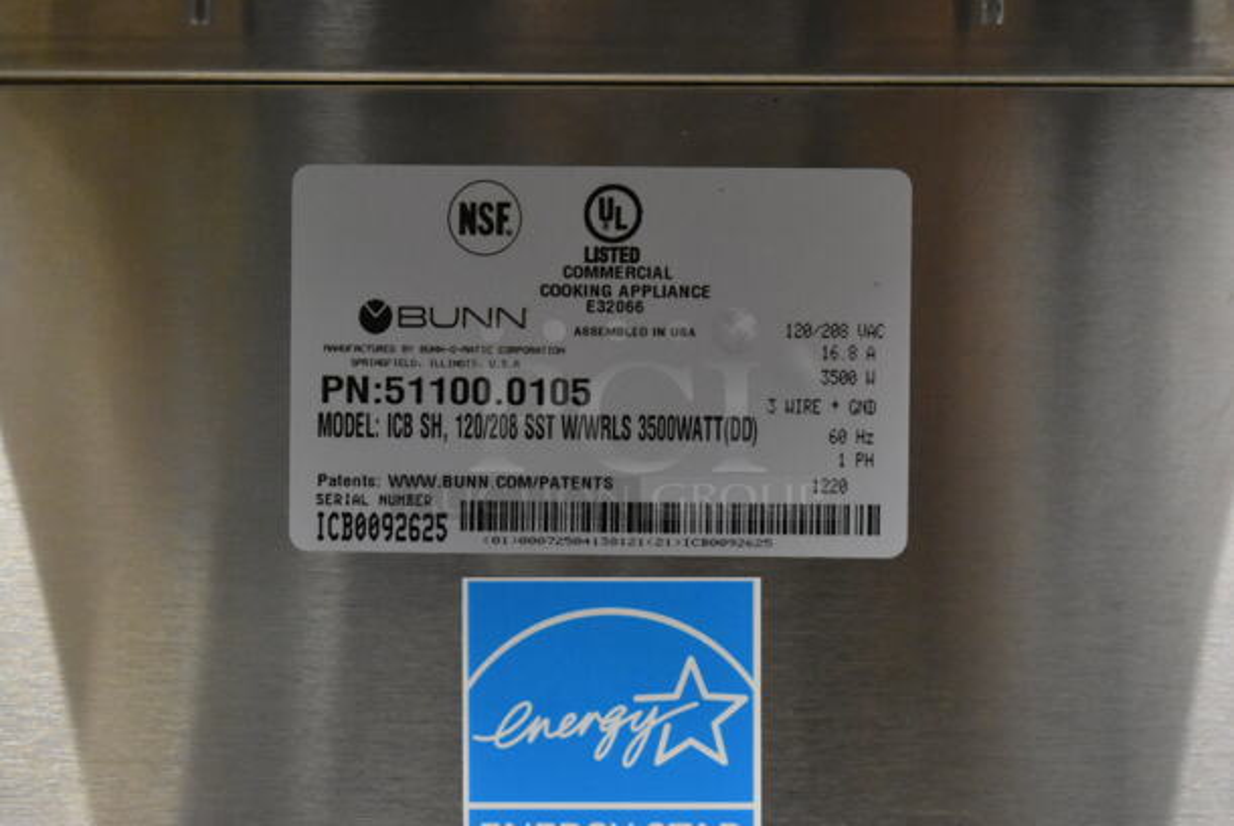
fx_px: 2831
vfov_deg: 16.6
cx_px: 617
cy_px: 413
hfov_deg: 24.6
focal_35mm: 82
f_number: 5.6
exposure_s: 1/100
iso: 5600
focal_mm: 55
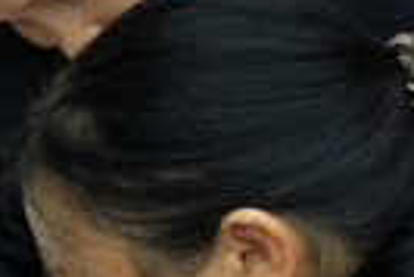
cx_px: -346
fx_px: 1347
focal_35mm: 117
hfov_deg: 15.0
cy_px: 347
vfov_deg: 11.5
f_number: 2
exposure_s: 1/50
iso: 166
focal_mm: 4.12
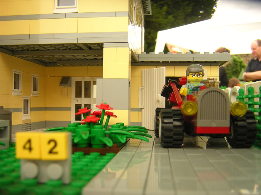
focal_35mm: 36
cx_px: 130
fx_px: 271
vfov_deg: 39.7
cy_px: 98
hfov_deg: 51.4
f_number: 2.6
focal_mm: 4.7
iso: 100
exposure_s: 1/266
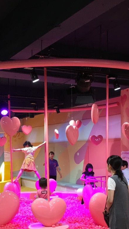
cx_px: 37
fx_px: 298
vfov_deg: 41.5
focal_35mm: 49
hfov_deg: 24.2
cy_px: 156
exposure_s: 1/15
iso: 50
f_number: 2.2
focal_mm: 4.15
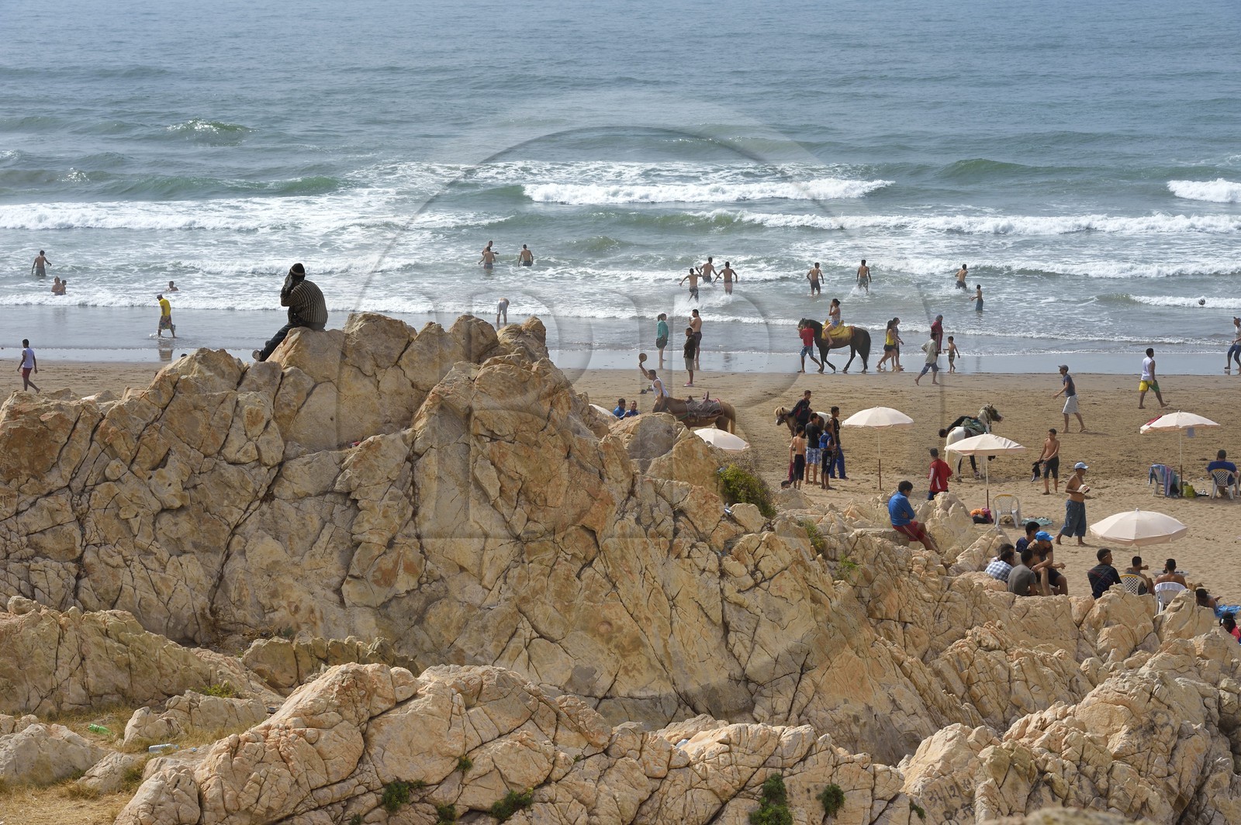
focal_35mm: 125
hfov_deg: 16.4
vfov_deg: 10.9
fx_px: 4305
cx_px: 620
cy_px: 412
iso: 200
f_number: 14
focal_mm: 125
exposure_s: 1/250
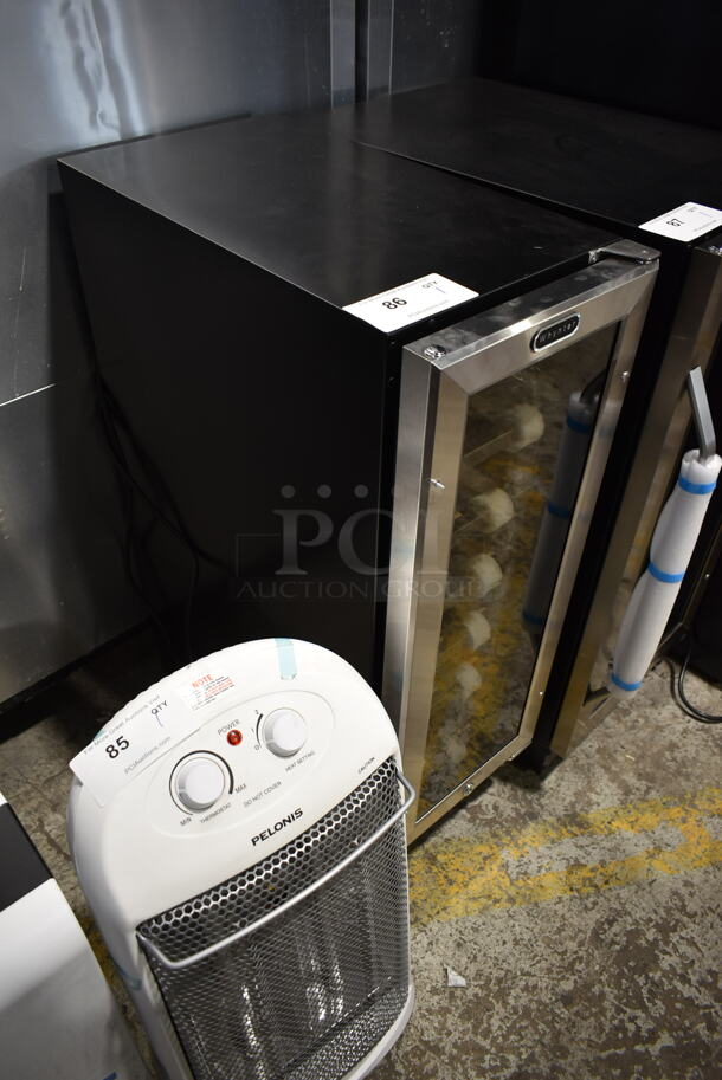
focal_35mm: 27
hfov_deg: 48.0
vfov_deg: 67.3
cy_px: 540
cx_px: 361
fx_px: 811
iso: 500
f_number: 3.5
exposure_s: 1/30
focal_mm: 18
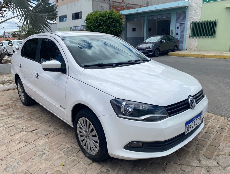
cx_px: 115
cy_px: 87
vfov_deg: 53.3
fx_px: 173
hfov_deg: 67.1
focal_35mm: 26
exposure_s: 1/3300
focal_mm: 4.25
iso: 32
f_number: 1.8
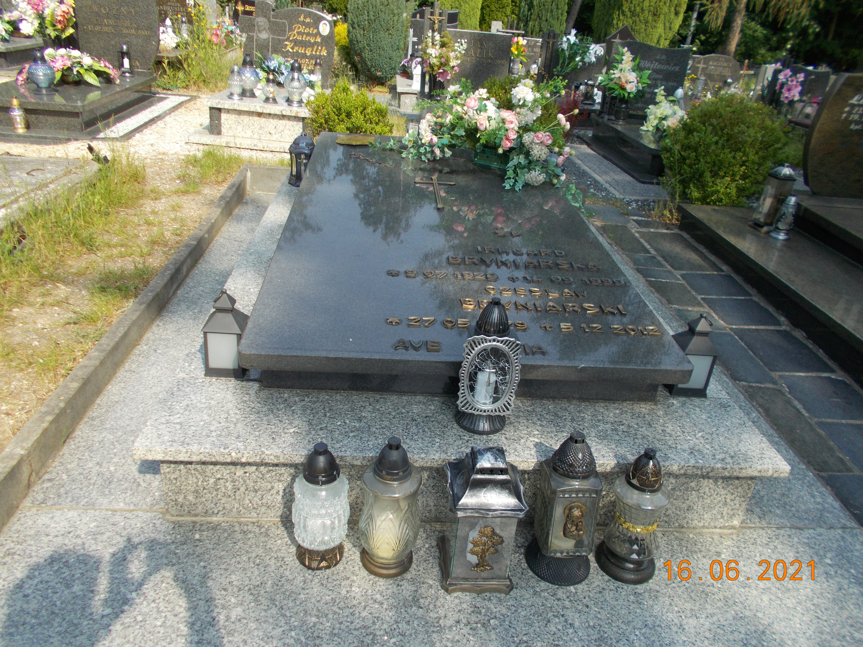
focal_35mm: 26
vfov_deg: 53.1
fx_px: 648
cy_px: 324
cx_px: 432
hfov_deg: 67.3
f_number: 8
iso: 80
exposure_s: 1/100
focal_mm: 4.6
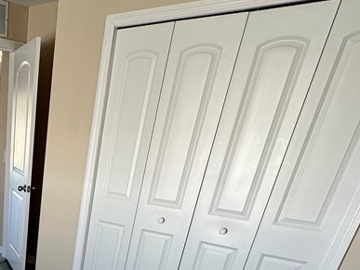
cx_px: -18
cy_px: 323
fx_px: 385
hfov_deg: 41.8
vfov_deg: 32.2
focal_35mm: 37
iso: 100
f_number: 2.2
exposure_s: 1/120
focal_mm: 2.22
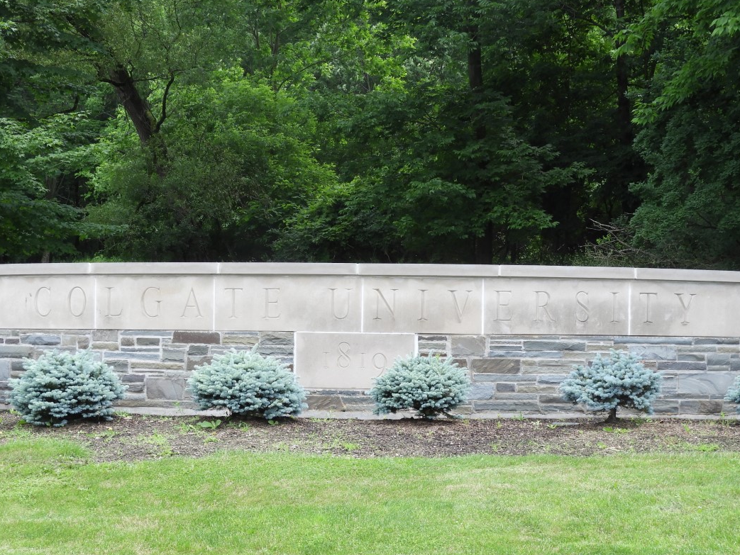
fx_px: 1476
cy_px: 352
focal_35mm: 69
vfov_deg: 21.3
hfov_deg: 28.2
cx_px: 361
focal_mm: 9
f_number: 4
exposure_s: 1/160
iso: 100
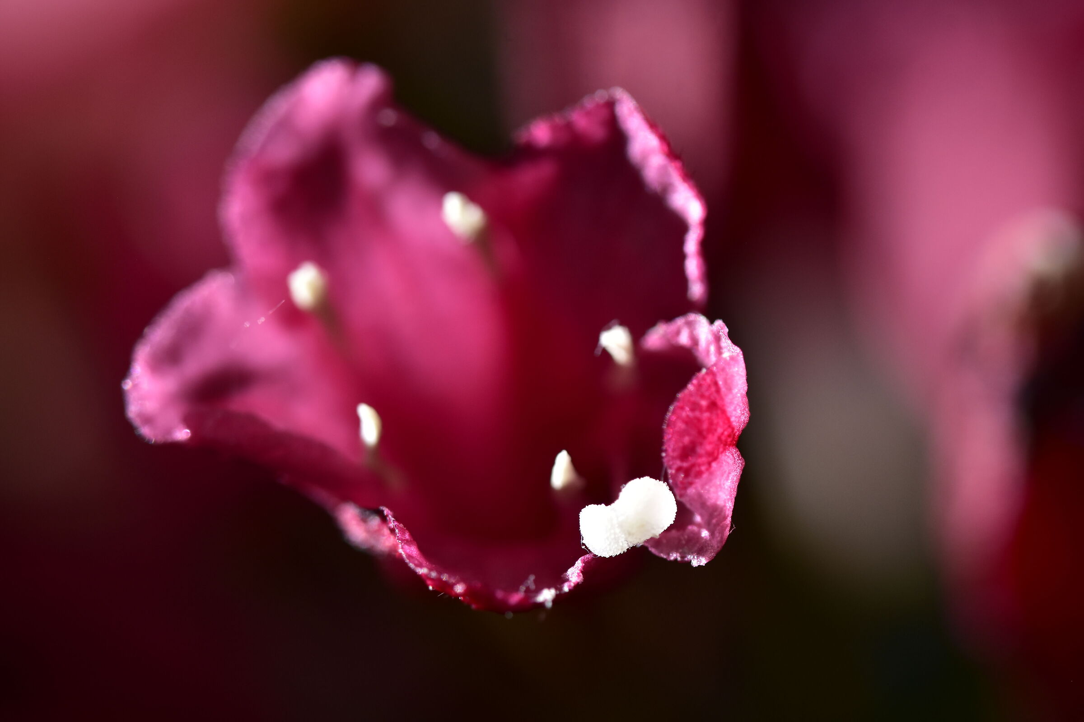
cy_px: 361
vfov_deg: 10.2
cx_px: 542
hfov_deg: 15.2
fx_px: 4065
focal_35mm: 135
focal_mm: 90
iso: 400
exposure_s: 1/640
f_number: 7.1
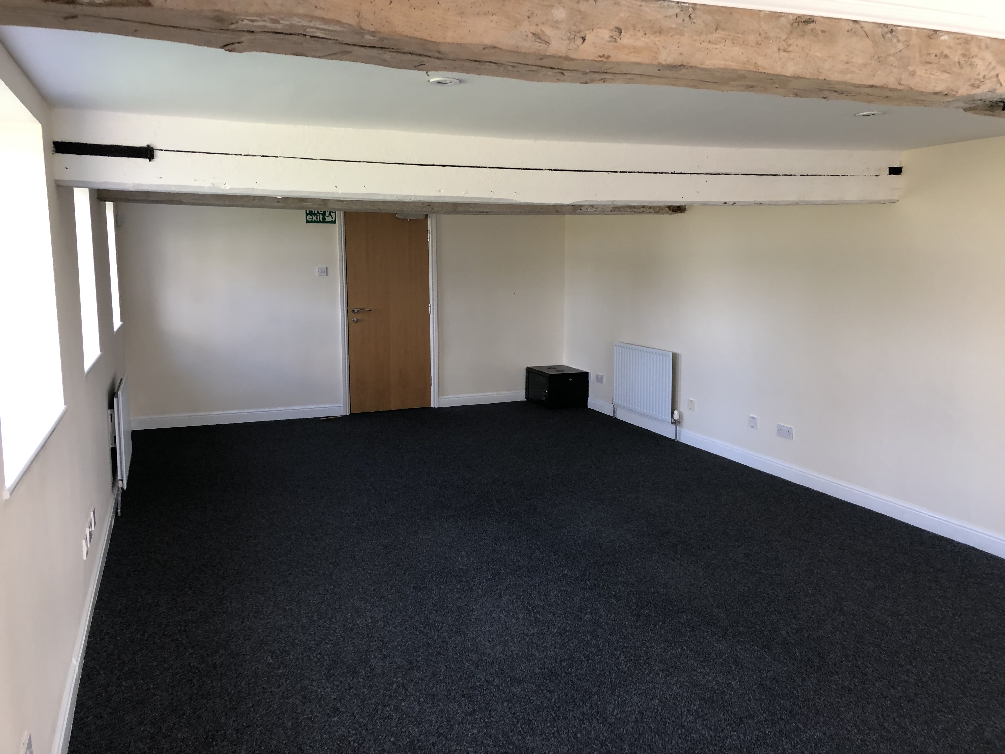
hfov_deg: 63.4
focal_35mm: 28
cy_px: 377
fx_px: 813
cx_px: 502
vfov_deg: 49.7
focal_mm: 3.99
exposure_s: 1/30
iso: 32
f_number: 1.8
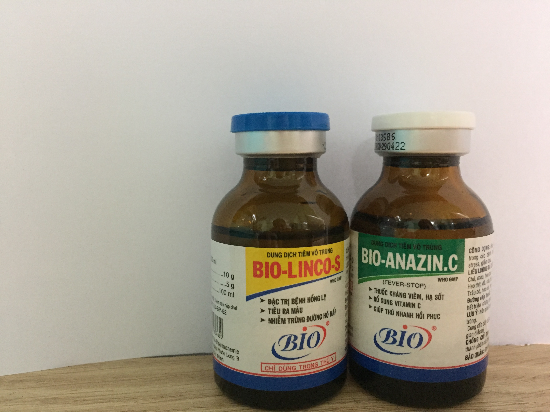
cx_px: 275
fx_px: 461
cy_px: 206
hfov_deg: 61.7
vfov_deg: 48.2
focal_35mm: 29
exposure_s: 1/25
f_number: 2.2
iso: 250
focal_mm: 4.15
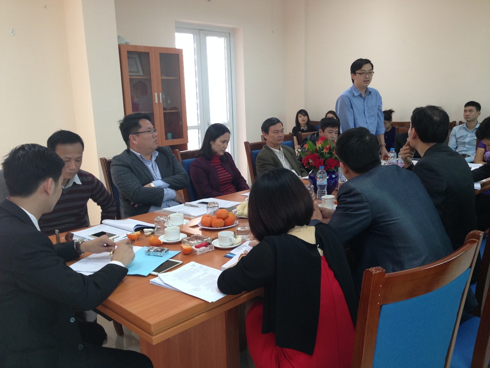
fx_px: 467
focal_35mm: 33
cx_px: 245
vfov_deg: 42.9
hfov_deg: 55.4
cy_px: 184
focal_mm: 4.12
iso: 100
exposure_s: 1/20
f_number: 2.4
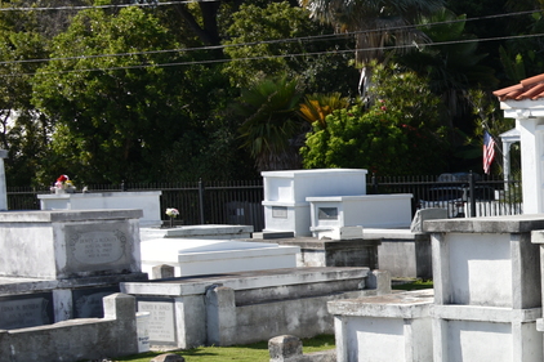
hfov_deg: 20.6
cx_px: 808
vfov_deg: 15.9
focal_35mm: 85
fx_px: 1284
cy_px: 294
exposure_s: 1/250
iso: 100
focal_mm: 28
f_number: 8
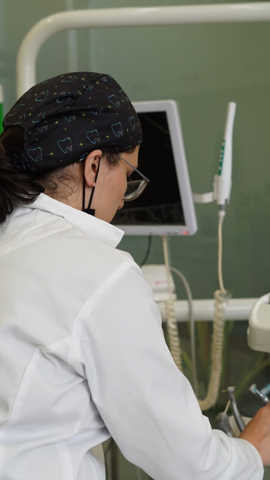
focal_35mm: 83
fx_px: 1056
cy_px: 249
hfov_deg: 14.5
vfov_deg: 25.6
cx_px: 180
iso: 320
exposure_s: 1/160
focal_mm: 50
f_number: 4
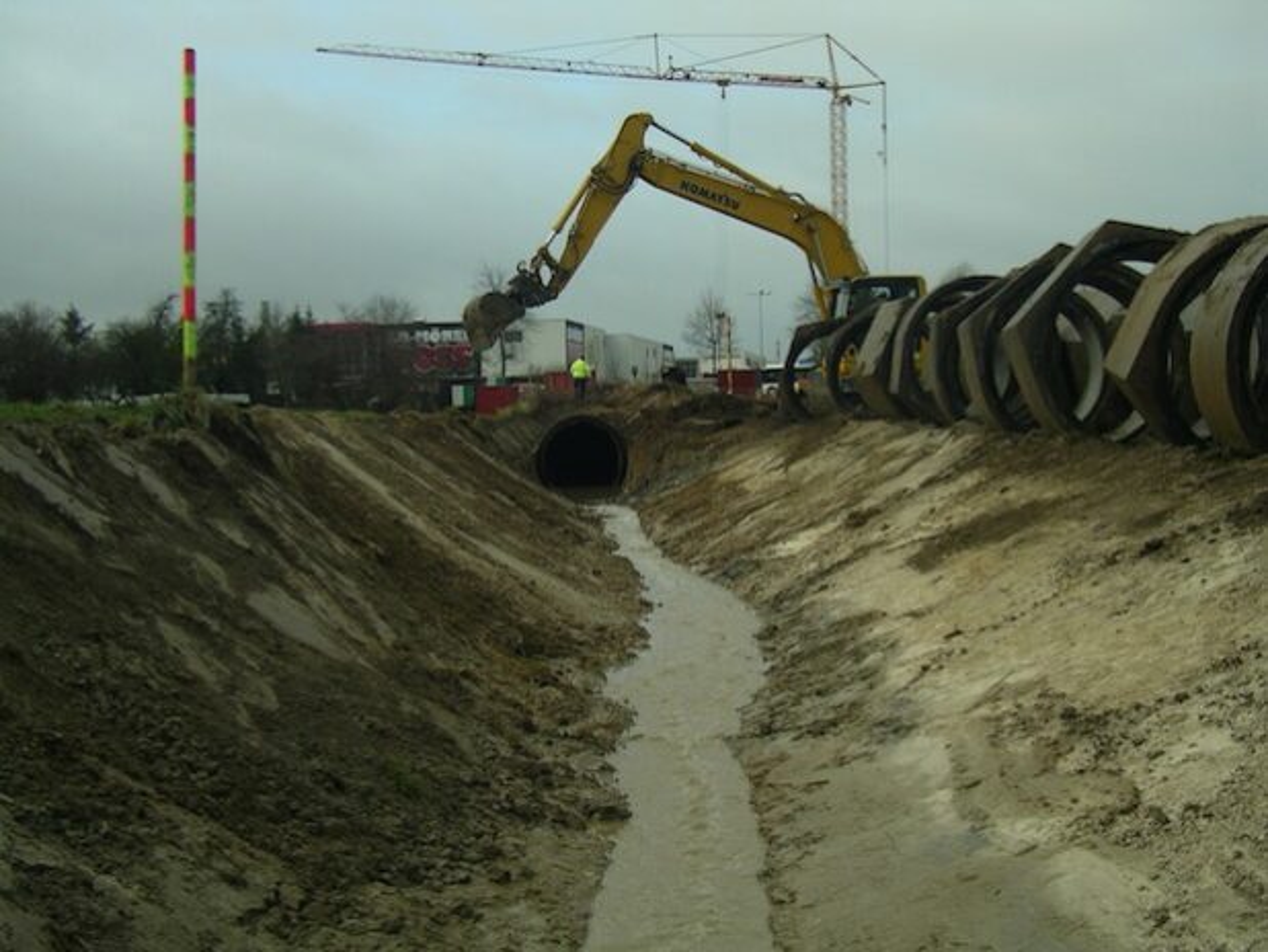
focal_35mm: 48
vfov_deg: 30.3
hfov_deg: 39.6
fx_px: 1759
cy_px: 476
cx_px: 634
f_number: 3.1
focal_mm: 7.5
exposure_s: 1/400
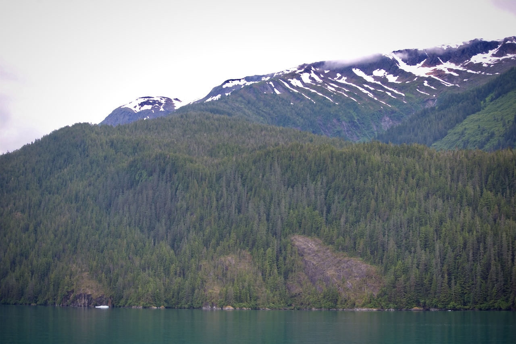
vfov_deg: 19.5
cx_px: 258
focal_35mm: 70
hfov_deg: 28.8
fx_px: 1003
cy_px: 172
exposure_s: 1/160
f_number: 4.5
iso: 100
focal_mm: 70
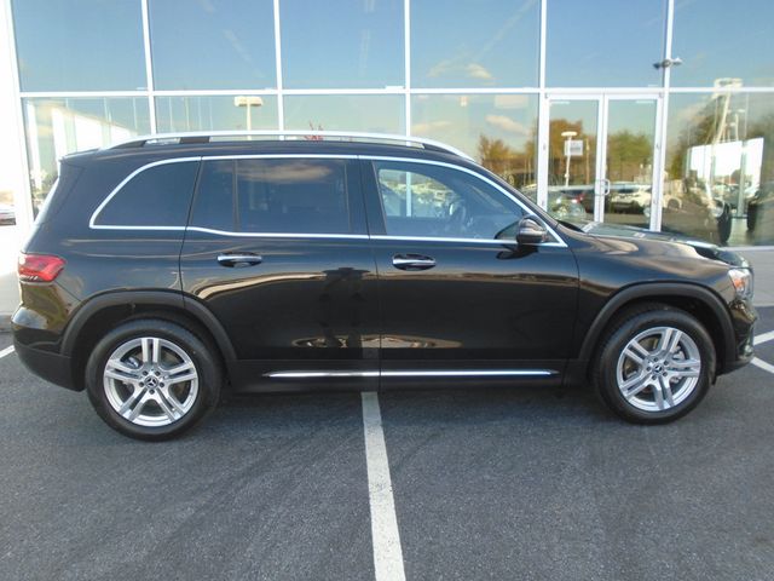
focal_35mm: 26
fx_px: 581
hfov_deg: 67.3
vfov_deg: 53.1
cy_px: 290
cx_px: 387
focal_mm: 4.6
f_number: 3.2
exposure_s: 1/125
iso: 100
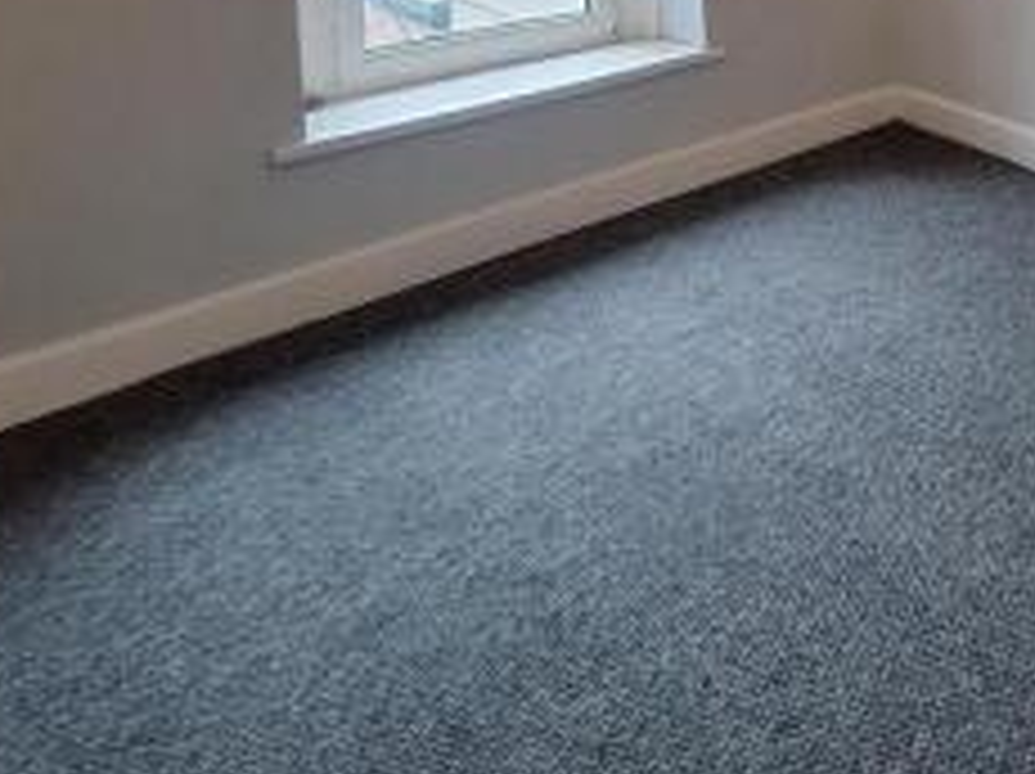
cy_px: -164
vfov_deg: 34.1
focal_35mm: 33
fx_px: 986
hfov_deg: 46.6
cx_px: 1028
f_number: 2.2
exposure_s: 1/30
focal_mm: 1.74
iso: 160
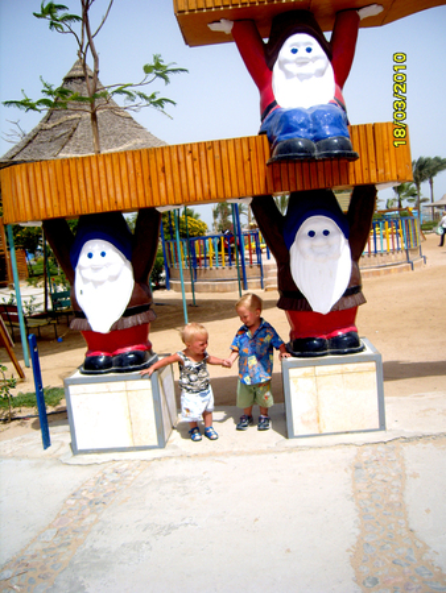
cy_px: 296
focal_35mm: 35
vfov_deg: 52.6
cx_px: 223
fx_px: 601
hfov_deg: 40.7
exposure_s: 1/350
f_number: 7.1
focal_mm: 7.4
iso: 80
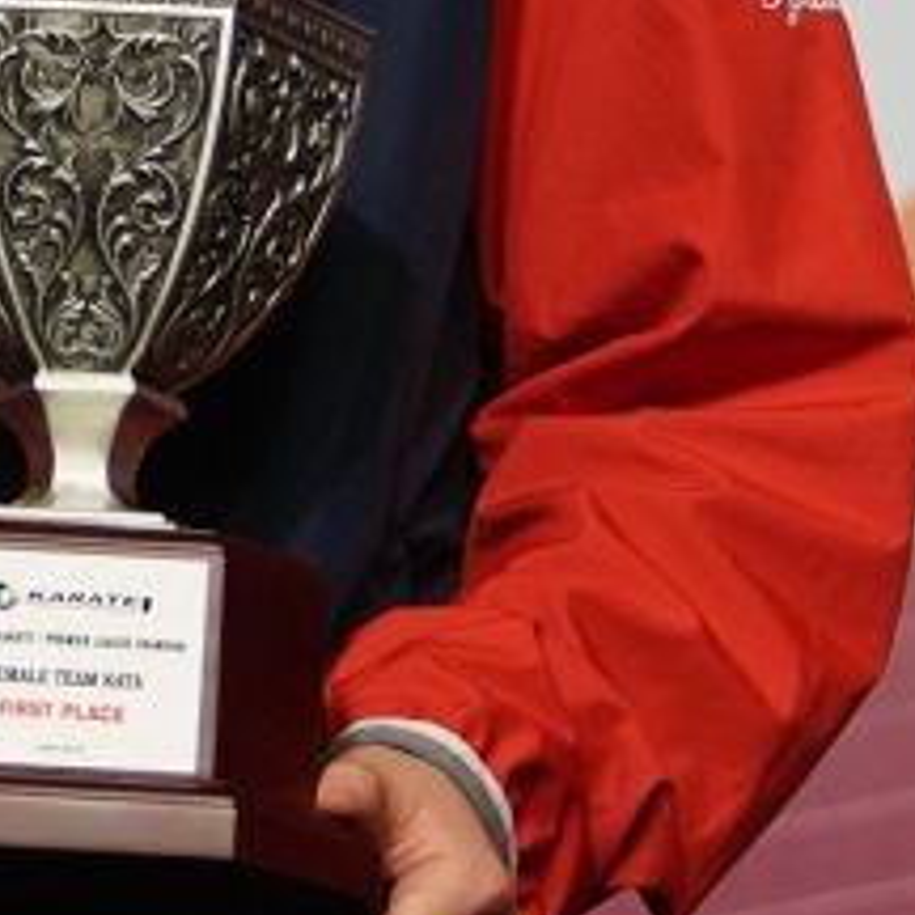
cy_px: 267
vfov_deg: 2.5
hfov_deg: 2.5
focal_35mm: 709
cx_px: 313
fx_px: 21203
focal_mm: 100
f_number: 2.8
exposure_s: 1/250
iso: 640
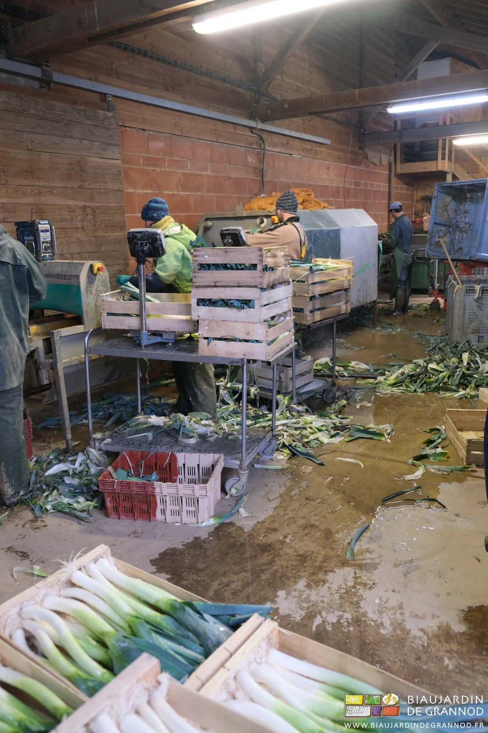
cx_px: 244
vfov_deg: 67.4
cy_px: 366
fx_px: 549
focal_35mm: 27
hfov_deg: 47.9
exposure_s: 1/30
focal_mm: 18
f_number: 2.8
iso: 640
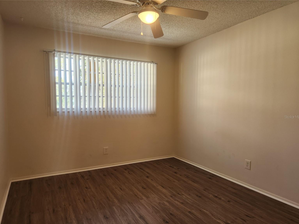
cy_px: 117
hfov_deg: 71.6
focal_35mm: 24
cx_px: 147
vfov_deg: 56.8
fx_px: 207
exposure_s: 1/120
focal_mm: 5.4
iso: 125
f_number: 1.8
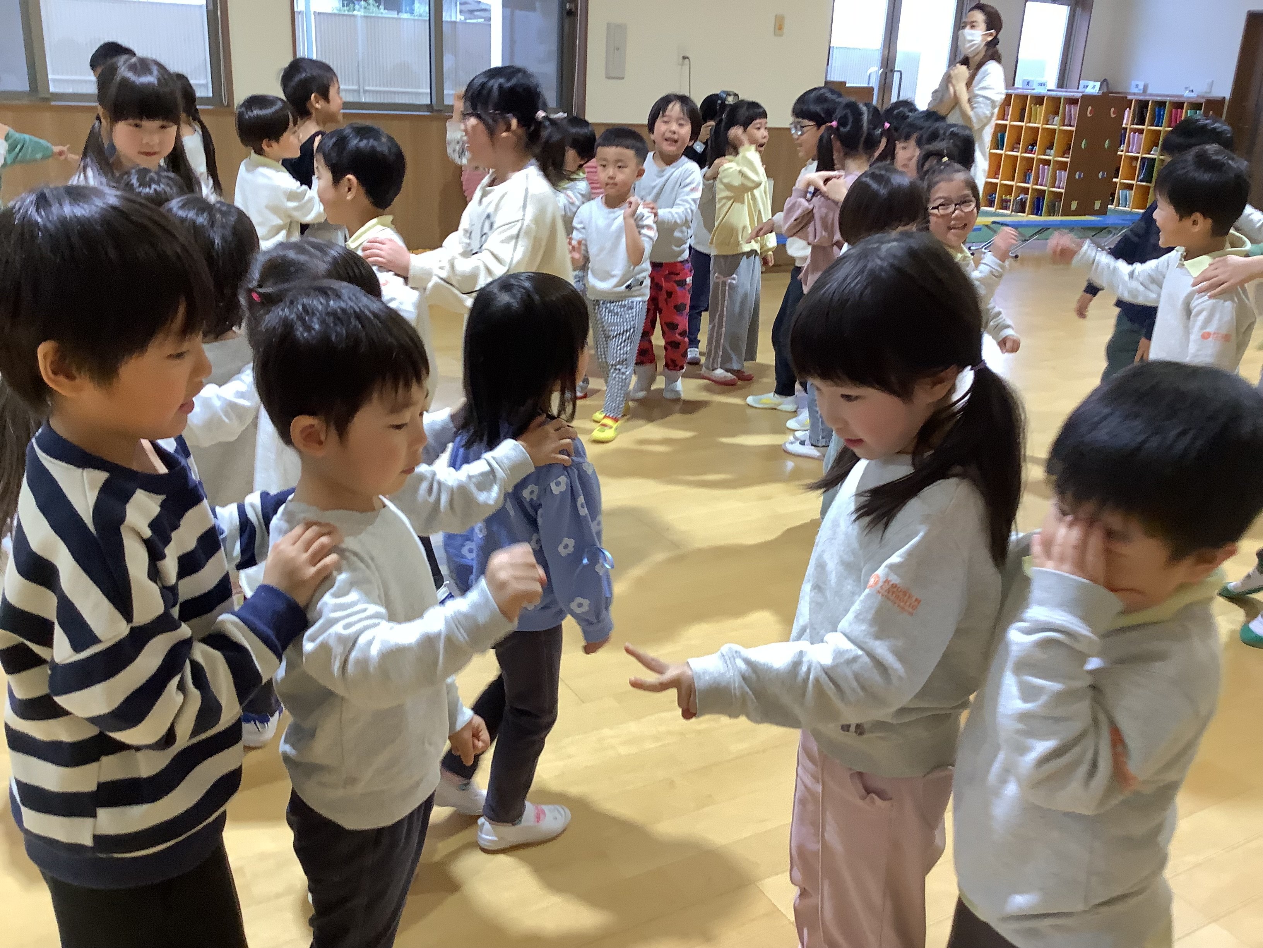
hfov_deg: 58.4
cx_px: 632
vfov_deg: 45.4
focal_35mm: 31
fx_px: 1131
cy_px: 474
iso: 160
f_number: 2.4
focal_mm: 3.3
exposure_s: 1/60
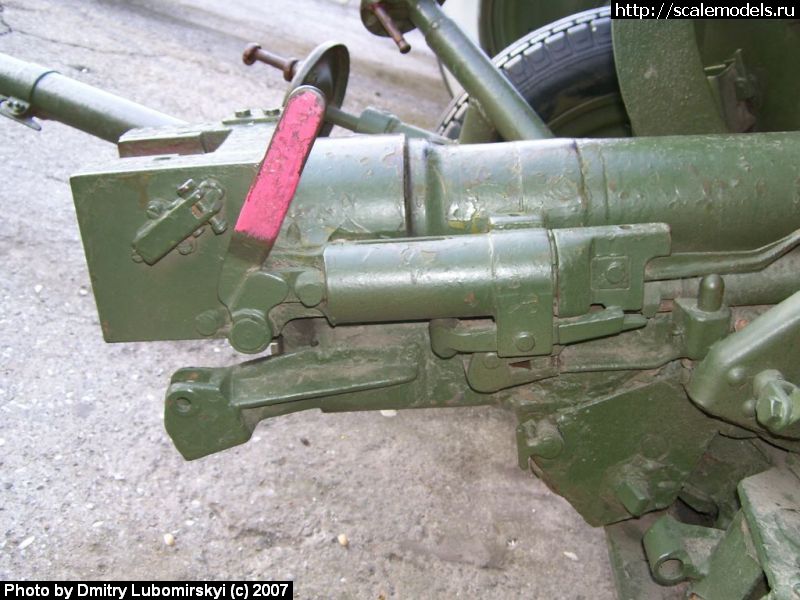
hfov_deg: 50.1
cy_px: 300
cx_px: 400
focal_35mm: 37
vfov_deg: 38.7
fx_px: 855
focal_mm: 6
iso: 80
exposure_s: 1/60
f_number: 2.7
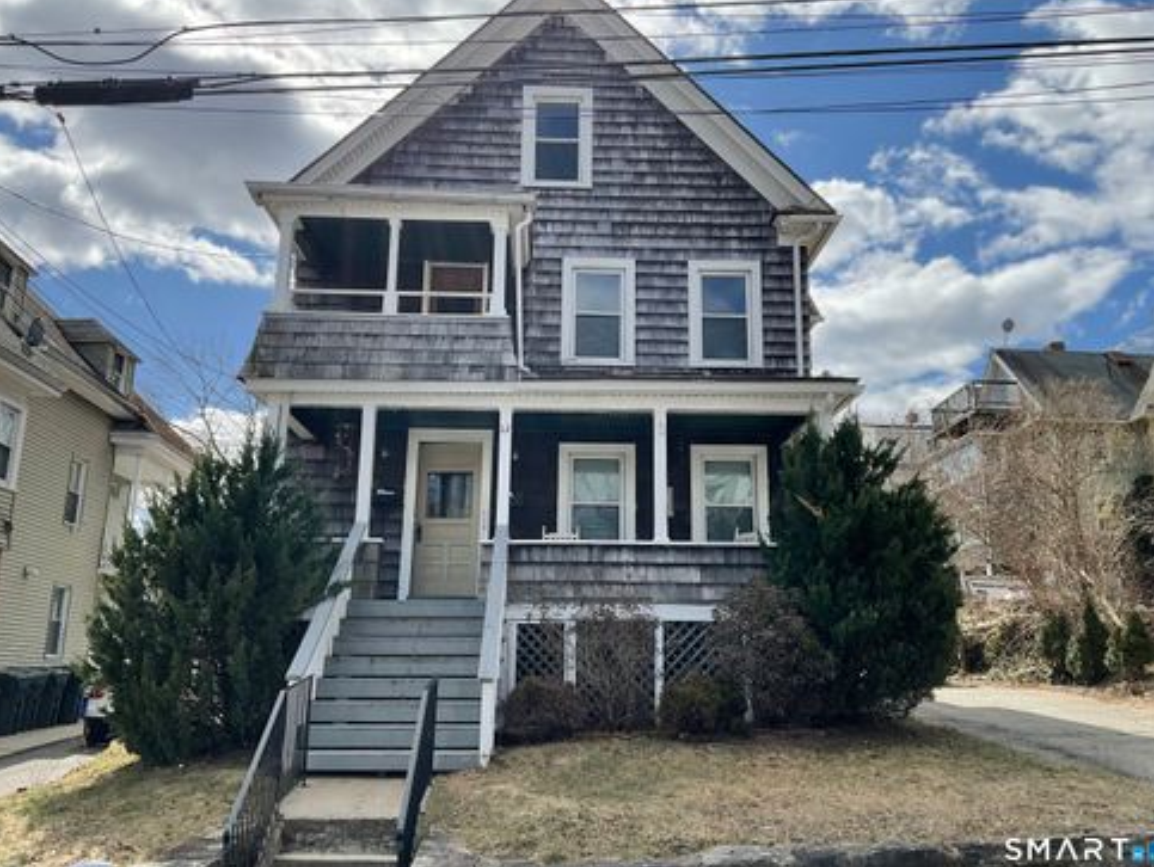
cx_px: 585
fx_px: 1001
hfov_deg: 59.9
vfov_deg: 46.8
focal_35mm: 30
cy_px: 422
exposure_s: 1/2427
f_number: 1.8
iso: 16
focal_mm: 3
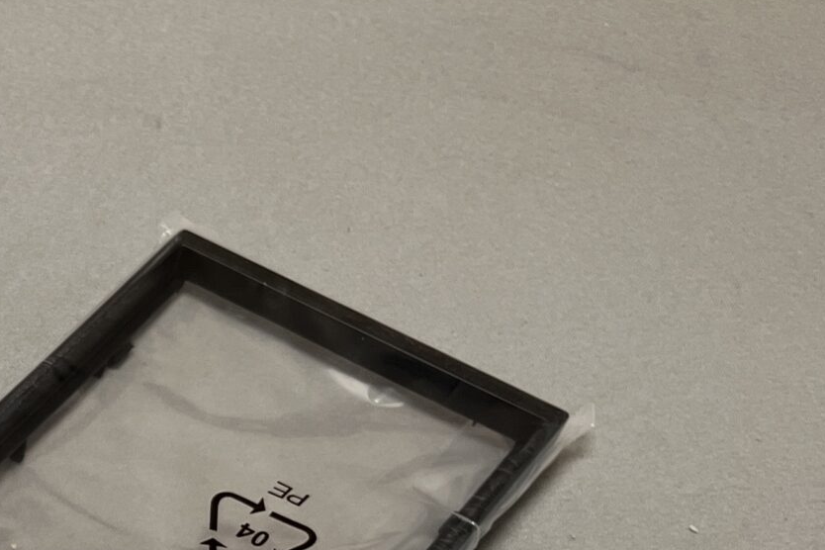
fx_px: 1902
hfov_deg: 20.7
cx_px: -421
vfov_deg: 15.5
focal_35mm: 83
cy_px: 764
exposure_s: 1/175
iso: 40
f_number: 1.6
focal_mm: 5.1
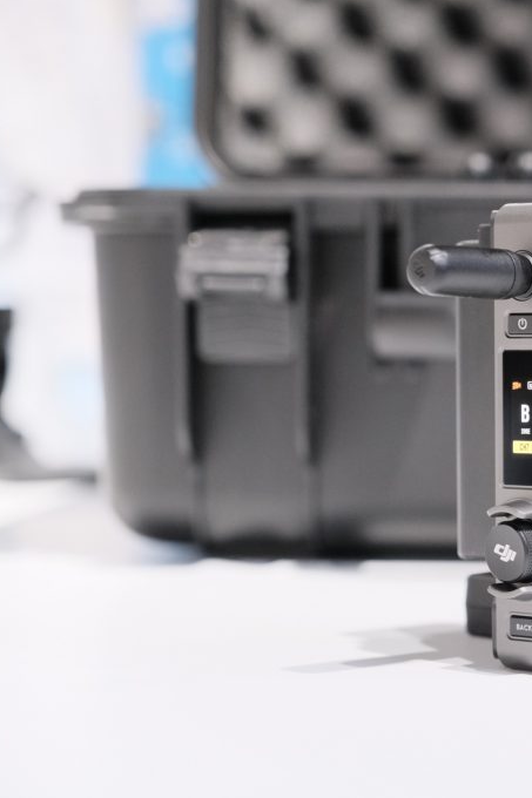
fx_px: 2506
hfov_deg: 11.9
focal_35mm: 113
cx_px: 592
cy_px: 398
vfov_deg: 18.1
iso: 2000
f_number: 2.8
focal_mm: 50
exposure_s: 1/75
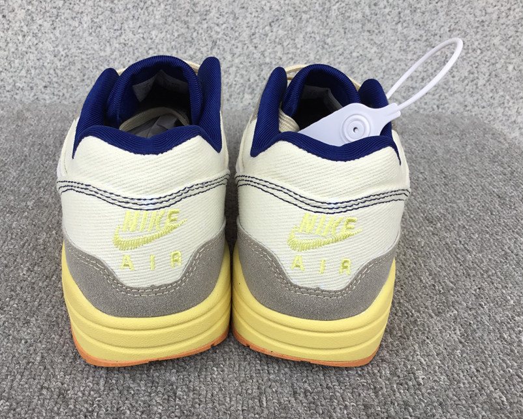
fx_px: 526
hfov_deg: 52.8
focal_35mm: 34
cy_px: 219
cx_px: 241
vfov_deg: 43.4
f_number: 2.4
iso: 25
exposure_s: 1/119
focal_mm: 3.3
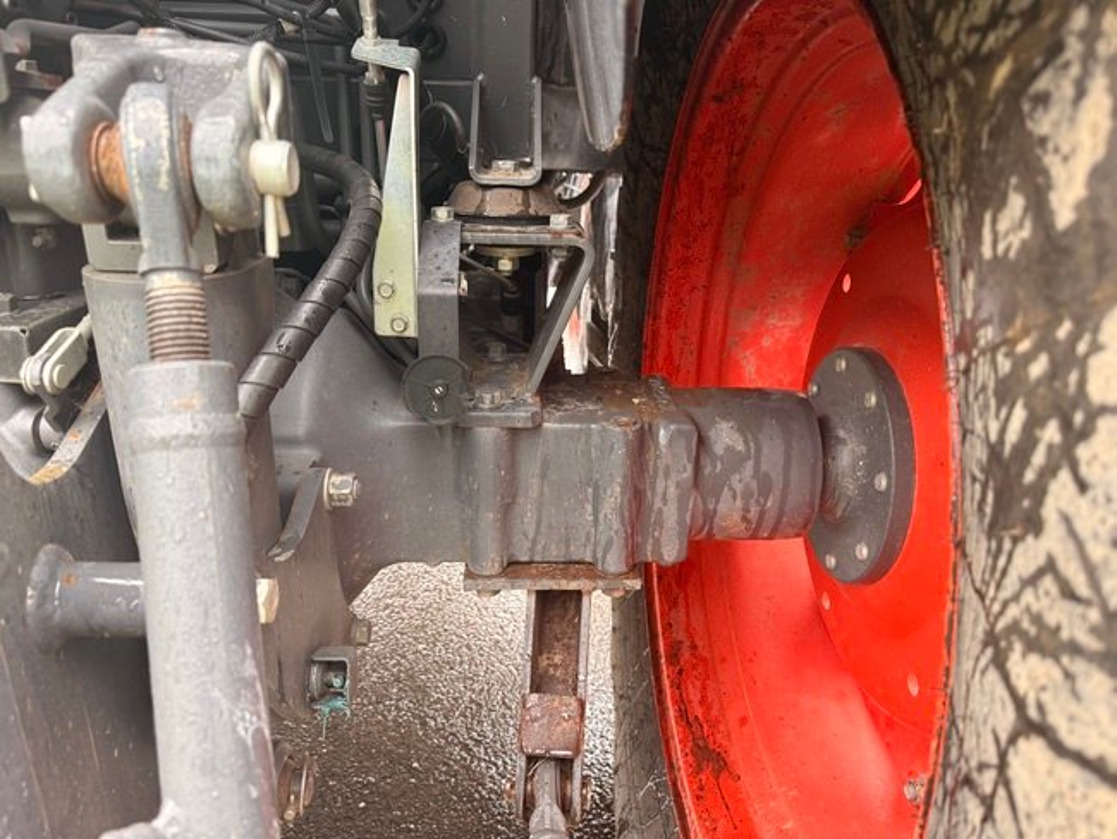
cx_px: 558
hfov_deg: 71.6
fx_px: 775
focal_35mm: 24
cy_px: 420
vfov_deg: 56.8
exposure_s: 1/60
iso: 200
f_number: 1.78
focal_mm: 6.76
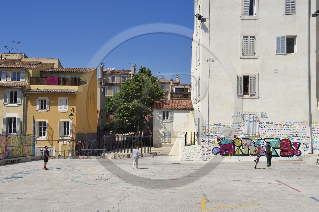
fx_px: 354
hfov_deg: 48.5
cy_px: 106
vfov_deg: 33.4
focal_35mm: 40
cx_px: 160
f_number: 13
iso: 200
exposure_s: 1/320
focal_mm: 40
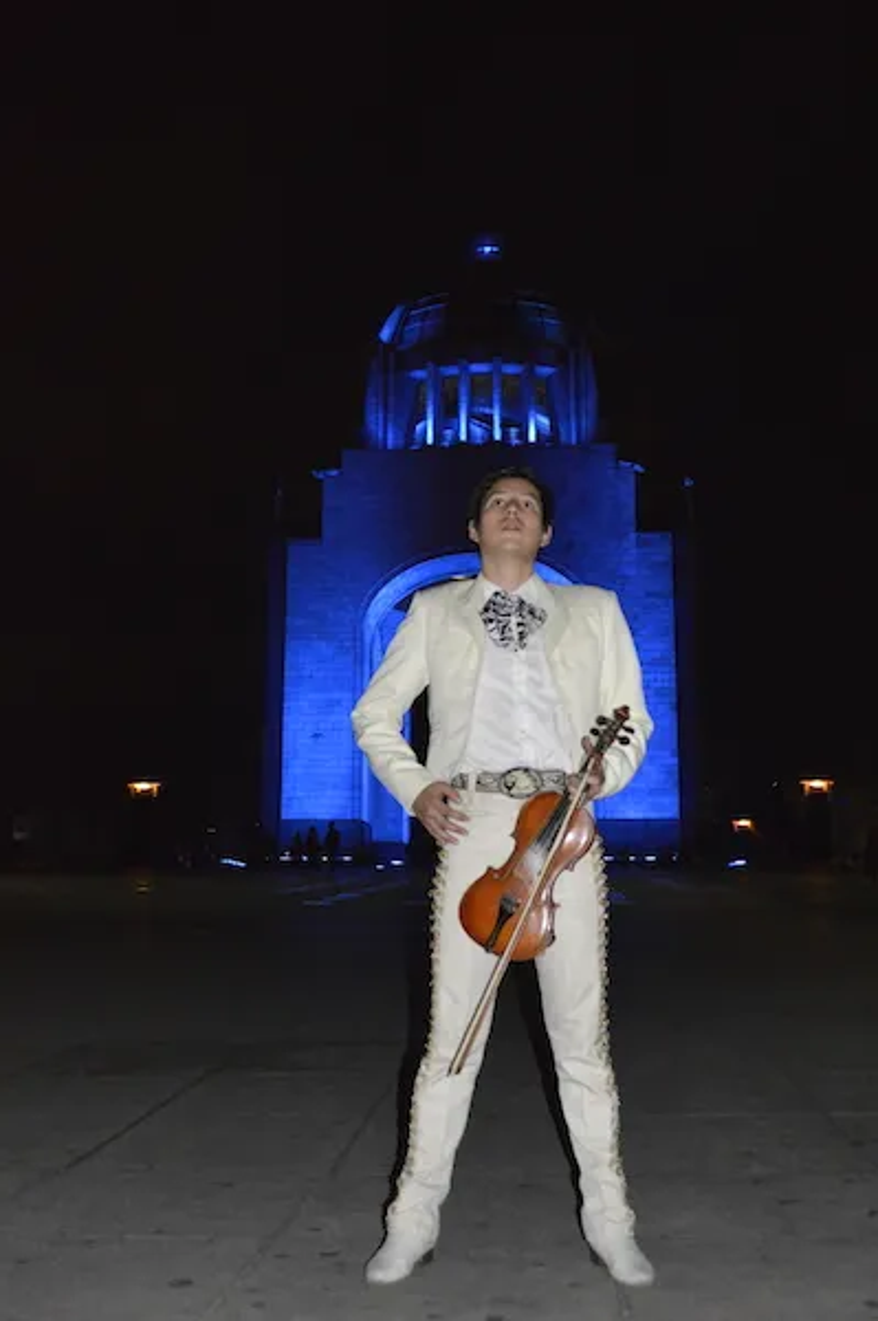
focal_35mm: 36
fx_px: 1319
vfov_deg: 53.2
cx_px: 439
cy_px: 660
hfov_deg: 36.8
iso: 3200
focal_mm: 24
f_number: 4
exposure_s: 1/60
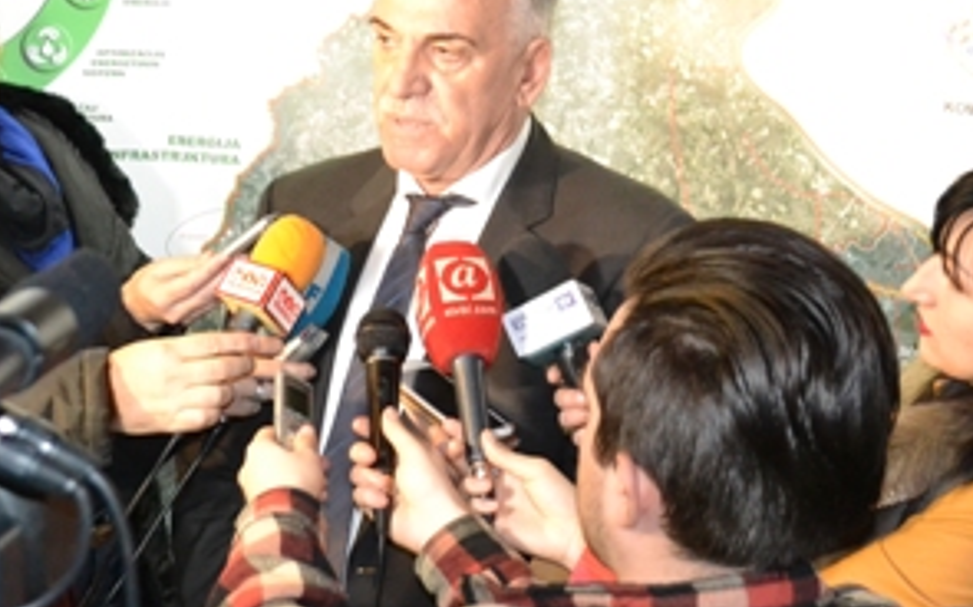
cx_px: 531
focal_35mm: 73
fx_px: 1935
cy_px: 262
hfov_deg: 28.2
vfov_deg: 17.8
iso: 3200
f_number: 3.8
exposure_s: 1/60
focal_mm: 22
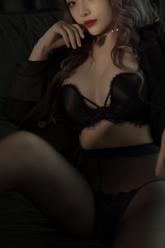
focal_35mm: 49
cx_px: 100
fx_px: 337
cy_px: 100
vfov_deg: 40.2
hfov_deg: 27.5
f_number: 1.6
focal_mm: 35
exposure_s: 1/200
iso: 160
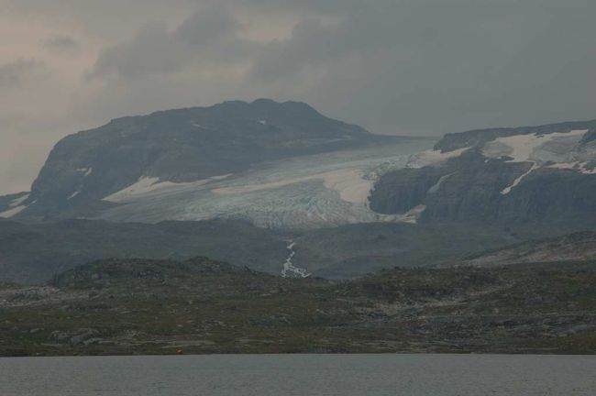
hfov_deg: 13.1
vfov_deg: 8.7
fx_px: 2605
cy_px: 198
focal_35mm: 158
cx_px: 298
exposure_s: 1/250
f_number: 9
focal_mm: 105
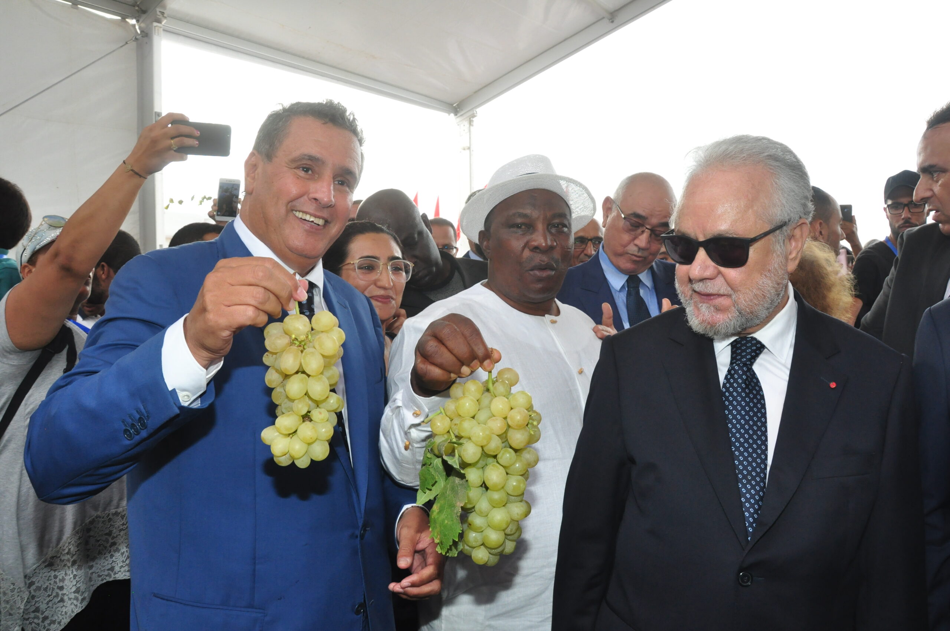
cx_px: 475
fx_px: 712
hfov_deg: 67.4
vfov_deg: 47.8
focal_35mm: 27
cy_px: 316
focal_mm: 18
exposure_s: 1/200
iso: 800
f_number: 11
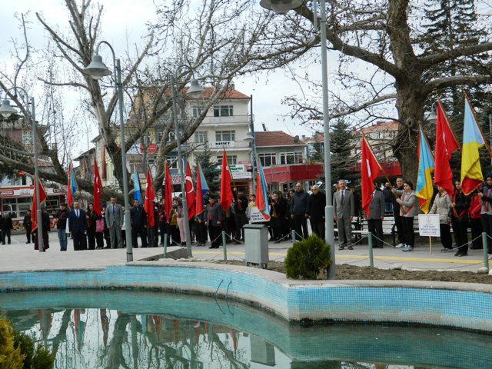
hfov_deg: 40.4
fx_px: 668
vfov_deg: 30.9
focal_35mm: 47
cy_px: 184
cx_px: 246
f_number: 3.6
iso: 80
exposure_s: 1/640
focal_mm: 8.4
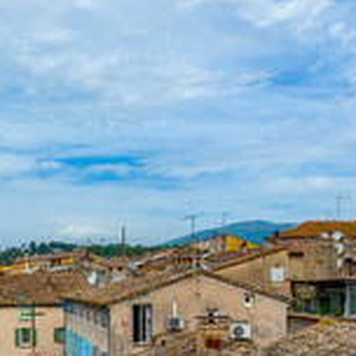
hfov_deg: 31.0
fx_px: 605
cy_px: 283
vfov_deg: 31.9
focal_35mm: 52
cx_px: 23
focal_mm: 12.3
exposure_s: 1/500
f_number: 9
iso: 200
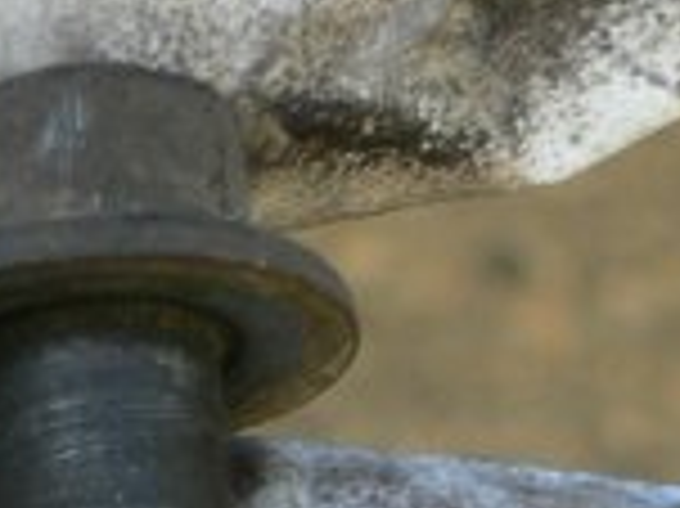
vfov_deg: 7.6
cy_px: 1317
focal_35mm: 180
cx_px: -203
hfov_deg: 10.7
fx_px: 3533
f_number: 2.8
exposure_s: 1/40
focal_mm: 6.3
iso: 80
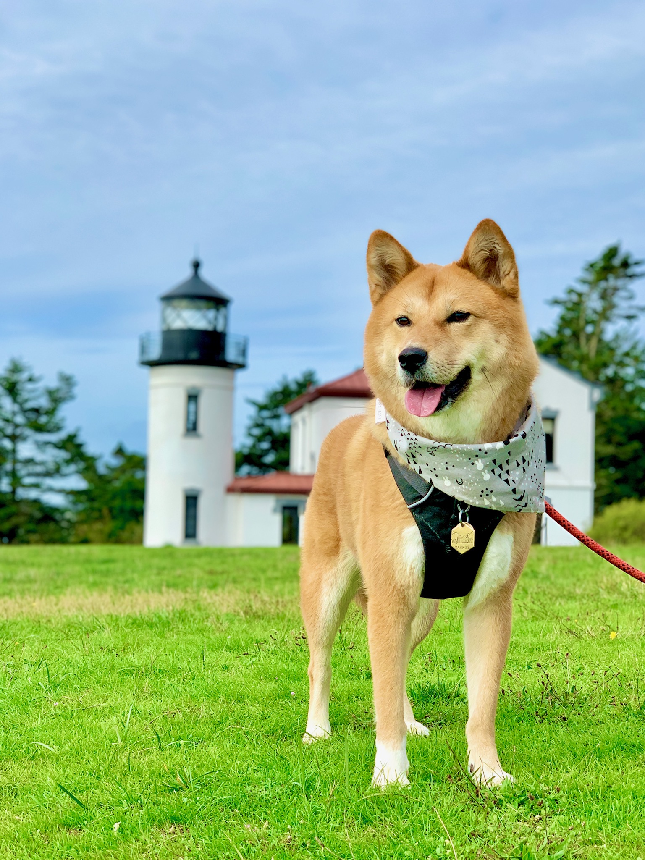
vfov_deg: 36.8
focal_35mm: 52
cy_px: 430
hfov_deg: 28.0
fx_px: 1292
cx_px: 322
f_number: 2.4
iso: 16
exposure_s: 1/1066
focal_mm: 6
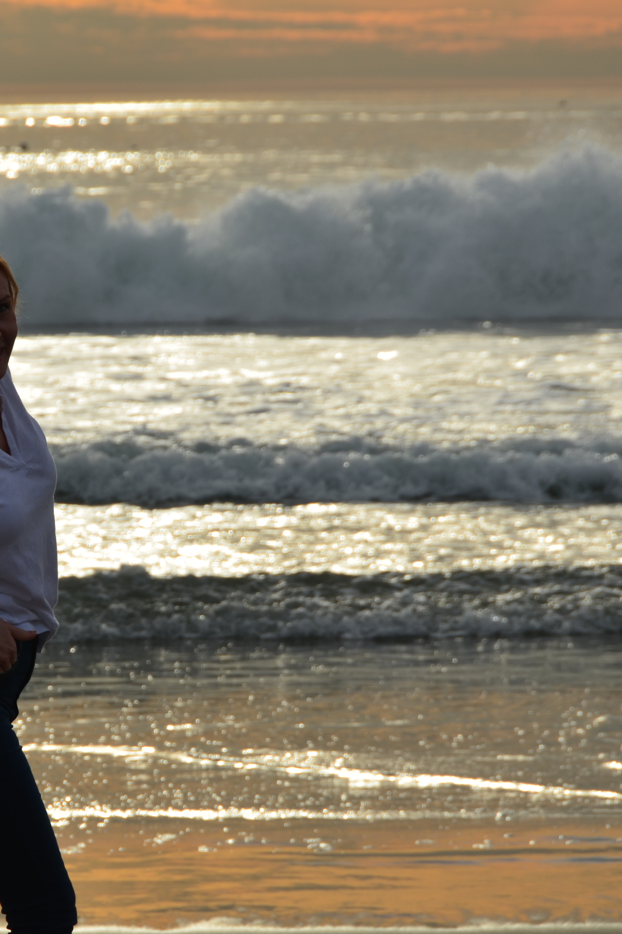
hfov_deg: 5.8
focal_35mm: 238
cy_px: 467
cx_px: 79
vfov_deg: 8.7
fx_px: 6161
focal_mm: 105
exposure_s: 1/400
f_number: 10
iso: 100
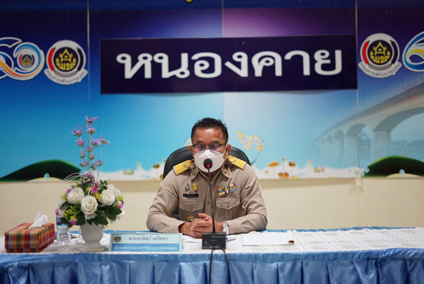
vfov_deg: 27.0
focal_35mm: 50
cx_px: 212
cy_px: 142
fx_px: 589
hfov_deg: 39.6
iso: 400
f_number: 1.8
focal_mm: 50
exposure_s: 1/160
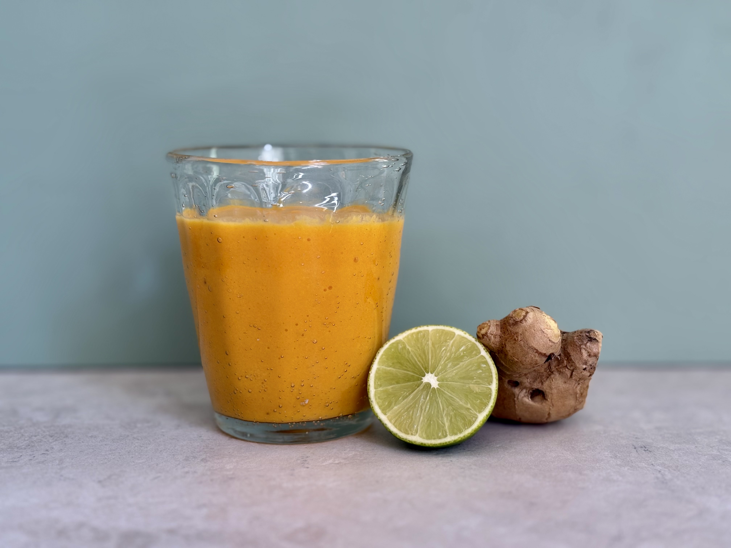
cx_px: 366
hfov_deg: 36.8
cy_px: 274
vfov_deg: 28.0
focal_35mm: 52
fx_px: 1098
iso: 50
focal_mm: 5.96
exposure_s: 1/121
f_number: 1.6
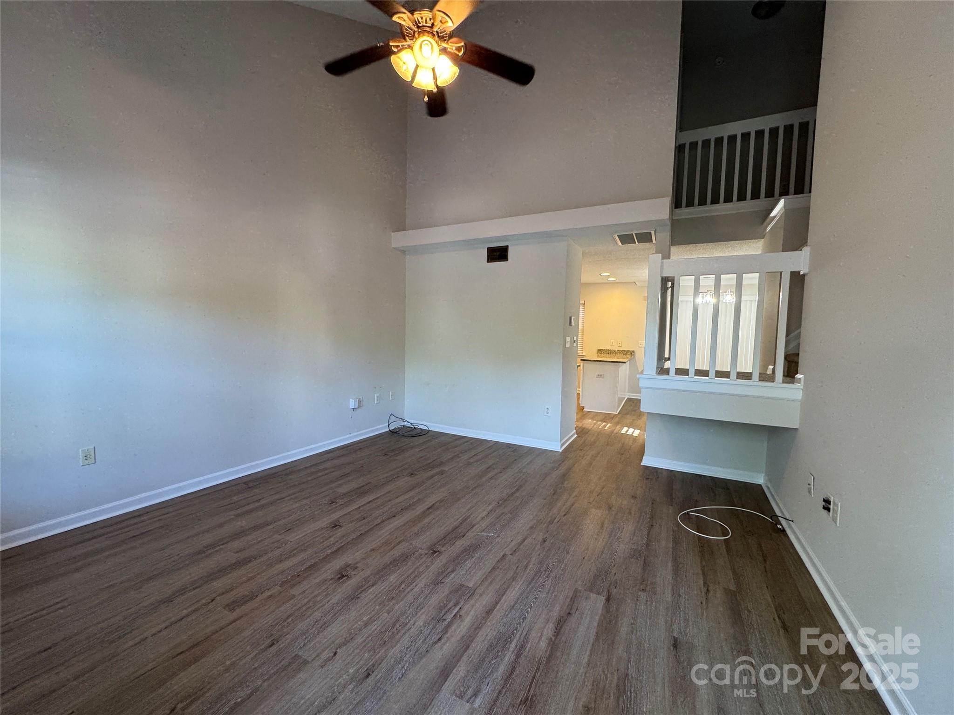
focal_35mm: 14
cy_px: 358
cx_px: 477
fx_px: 386
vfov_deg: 85.7
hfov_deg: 102.1
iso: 200
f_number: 2.2
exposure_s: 1/60
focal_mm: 2.22
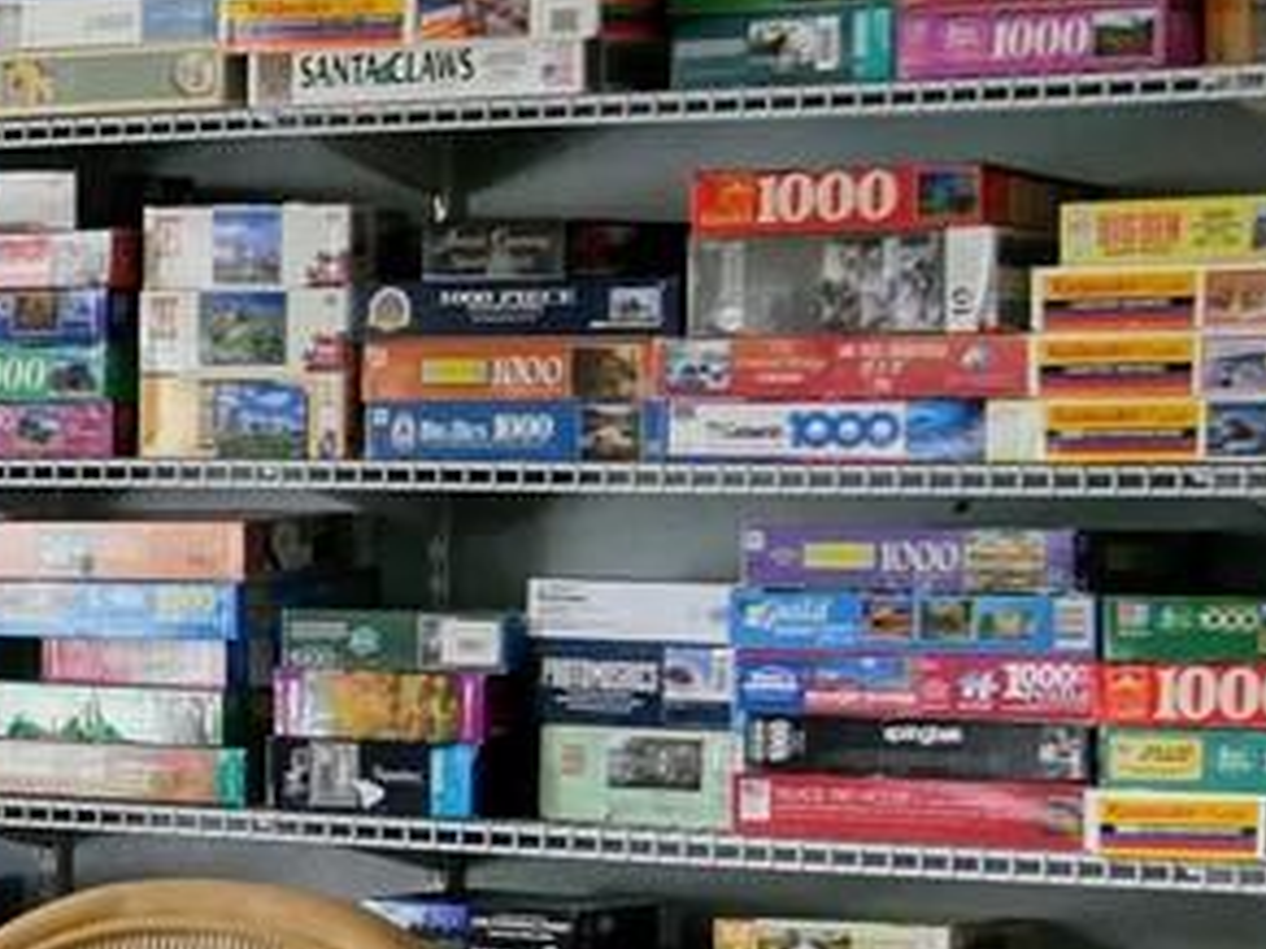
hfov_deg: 11.4
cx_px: -1390
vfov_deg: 9.6
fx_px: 5630
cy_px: 501
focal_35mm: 154
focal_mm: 14
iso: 800
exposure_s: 1/60
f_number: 5
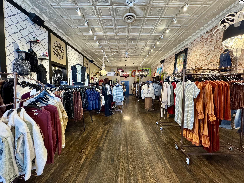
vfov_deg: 85.7
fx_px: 99
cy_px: 92
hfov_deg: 102.1
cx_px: 122
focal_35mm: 14
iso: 500
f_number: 2.2
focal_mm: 2.22
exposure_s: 1/60
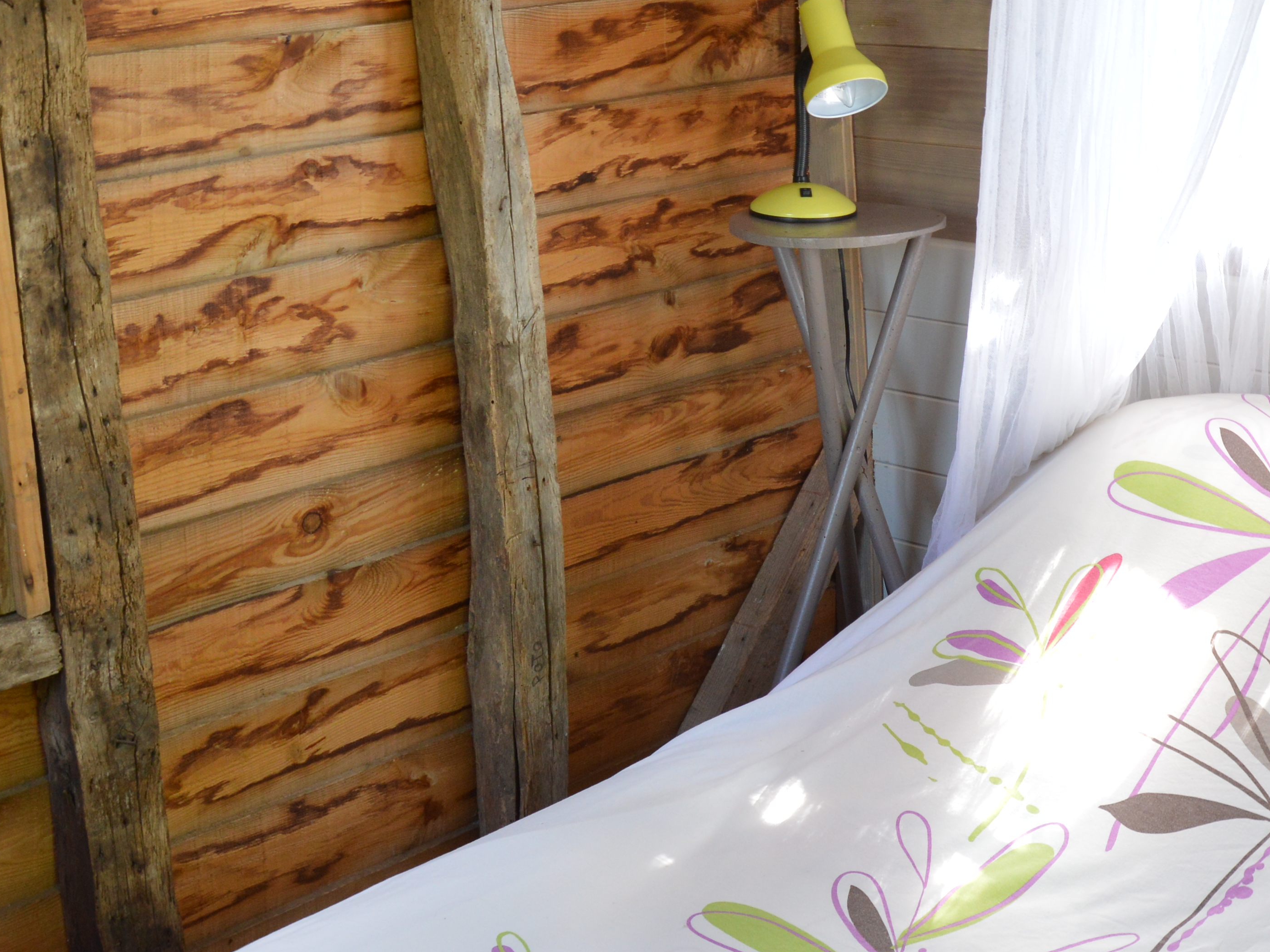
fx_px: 2054
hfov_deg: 34.1
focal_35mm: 56
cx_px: 834
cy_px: 304
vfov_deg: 25.9
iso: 400
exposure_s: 1/25
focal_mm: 18
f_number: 6.3
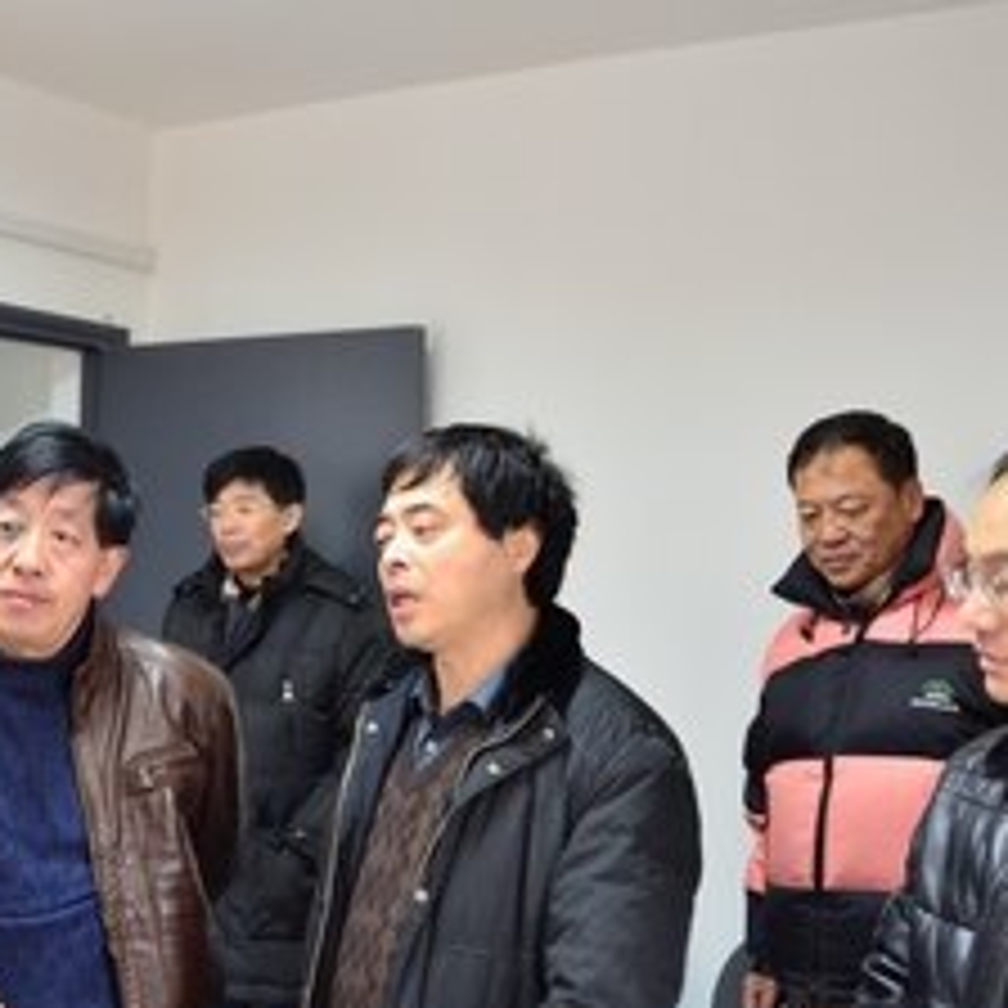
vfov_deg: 36.7
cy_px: 594
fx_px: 1515
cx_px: 382
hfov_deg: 36.6
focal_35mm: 46
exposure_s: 1/40
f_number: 3.5
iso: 1600
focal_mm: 18
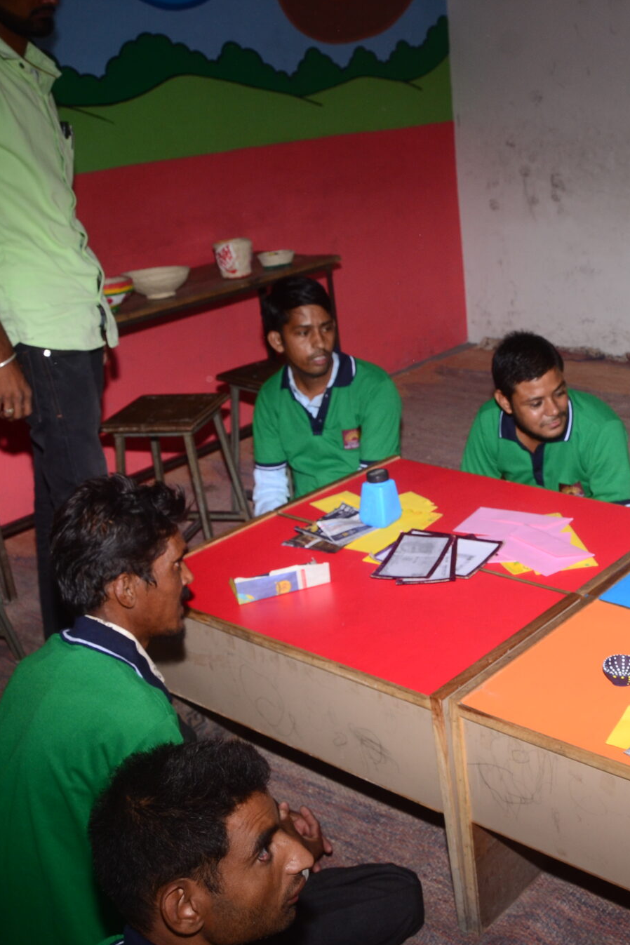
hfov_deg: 14.8
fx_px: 2389
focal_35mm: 91
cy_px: 474
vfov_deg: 22.4
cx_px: 603
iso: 400
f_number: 9
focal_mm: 40
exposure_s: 1/320
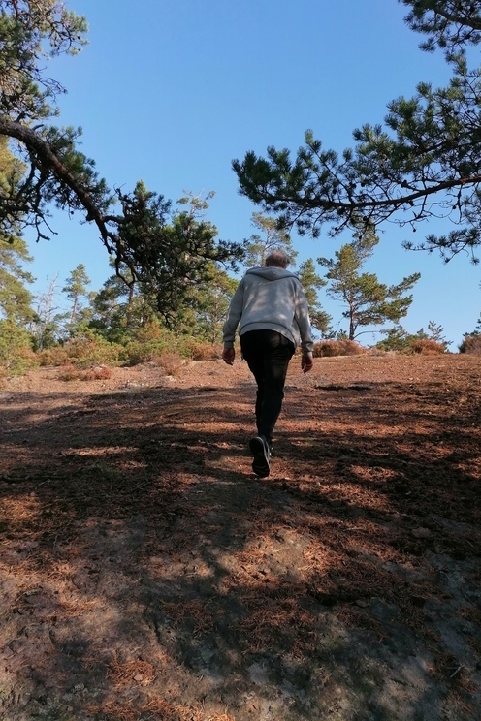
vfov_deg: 63.7
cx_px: 246
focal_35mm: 29
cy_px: 353
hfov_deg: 45.0
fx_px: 581
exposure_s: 1/880
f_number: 1.8
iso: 50
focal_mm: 4.75
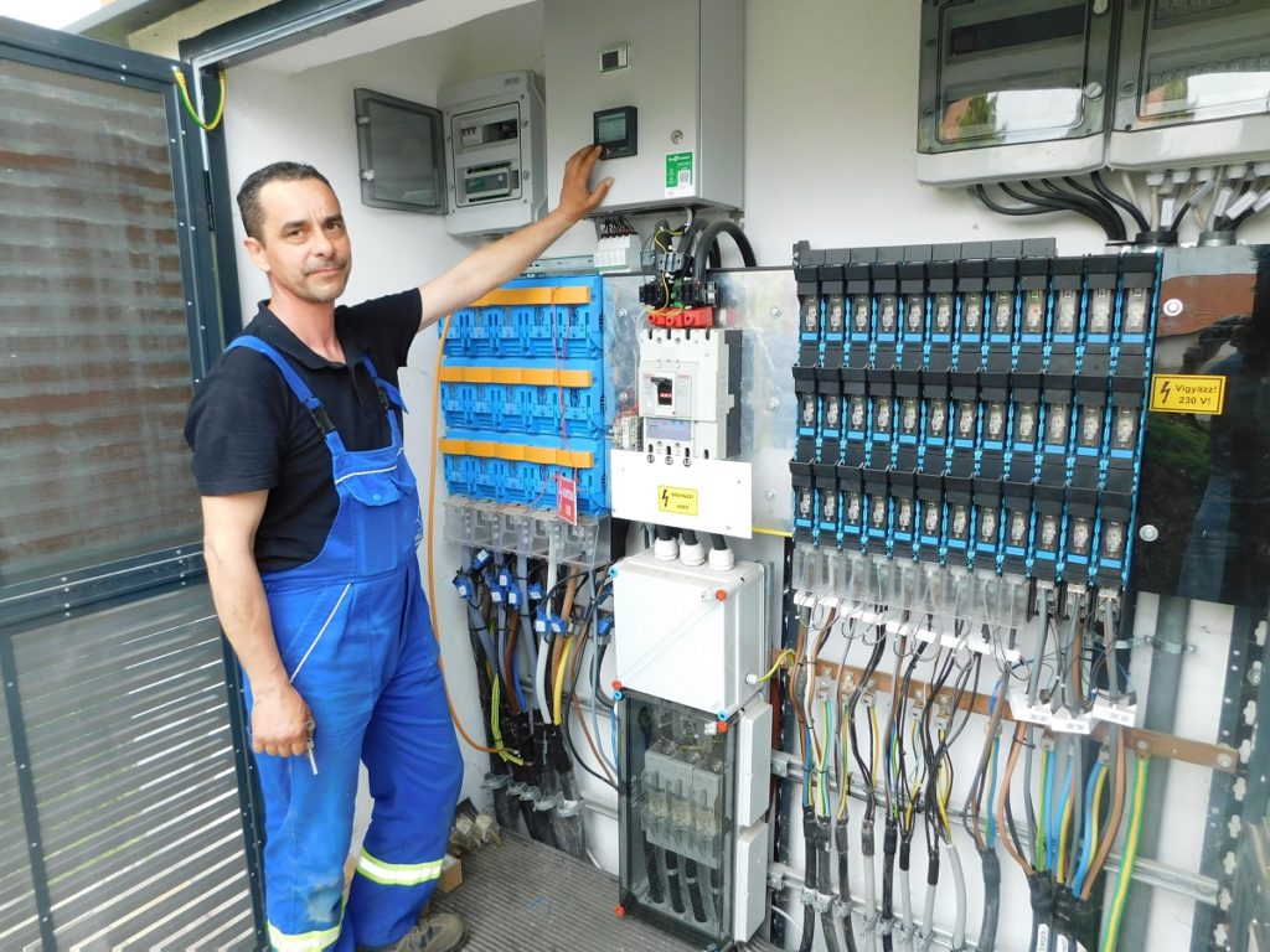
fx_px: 844
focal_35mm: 23
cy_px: 476
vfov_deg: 58.9
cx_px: 635
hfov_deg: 73.9
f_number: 3
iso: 125
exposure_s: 1/160
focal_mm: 4
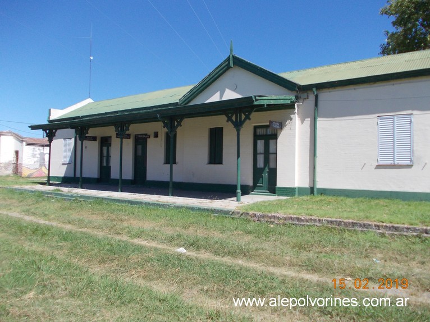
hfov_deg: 63.5
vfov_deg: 49.7
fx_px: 348
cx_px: 215
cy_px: 161
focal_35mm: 28
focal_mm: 4
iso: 80
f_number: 5.4
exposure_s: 1/320
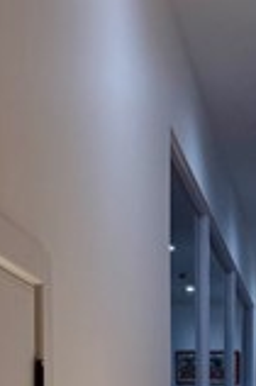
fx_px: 1080
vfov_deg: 18.0
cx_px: 366
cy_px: 584
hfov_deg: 12.9
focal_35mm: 101
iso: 100
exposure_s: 1/229
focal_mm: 6.76
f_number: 1.78
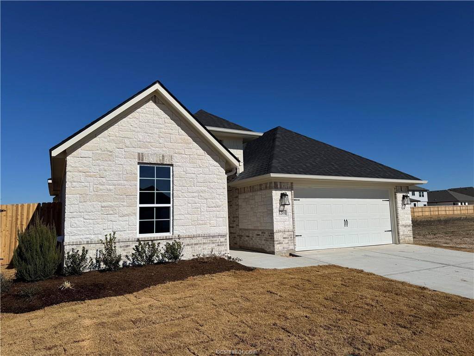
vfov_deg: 56.8
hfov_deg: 71.6
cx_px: 237
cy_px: 178
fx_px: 329
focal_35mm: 24
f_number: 1.78
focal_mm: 6.76
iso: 64
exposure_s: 1/12346
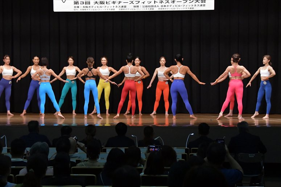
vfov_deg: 14.7
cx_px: 140
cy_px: 94
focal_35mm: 93
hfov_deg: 21.9
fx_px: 726
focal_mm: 62
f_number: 5.6
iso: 5000
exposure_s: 1/400
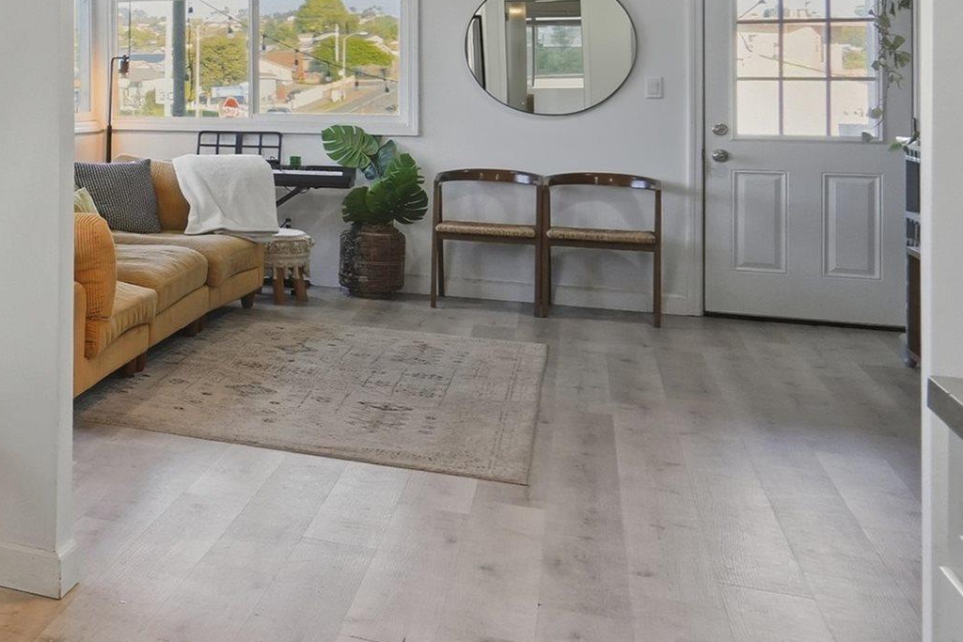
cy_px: 68
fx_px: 1284
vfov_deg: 27.1
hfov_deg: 28.2
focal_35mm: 48
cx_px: -461
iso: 500
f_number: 11
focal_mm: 16
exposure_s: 1/100
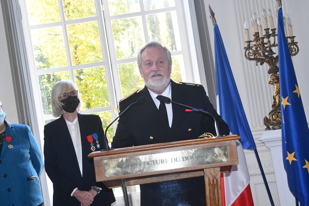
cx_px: 154
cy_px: 103
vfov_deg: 16.7
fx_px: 704
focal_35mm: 82
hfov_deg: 24.8
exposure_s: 1/250
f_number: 6.3
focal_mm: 55
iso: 2500
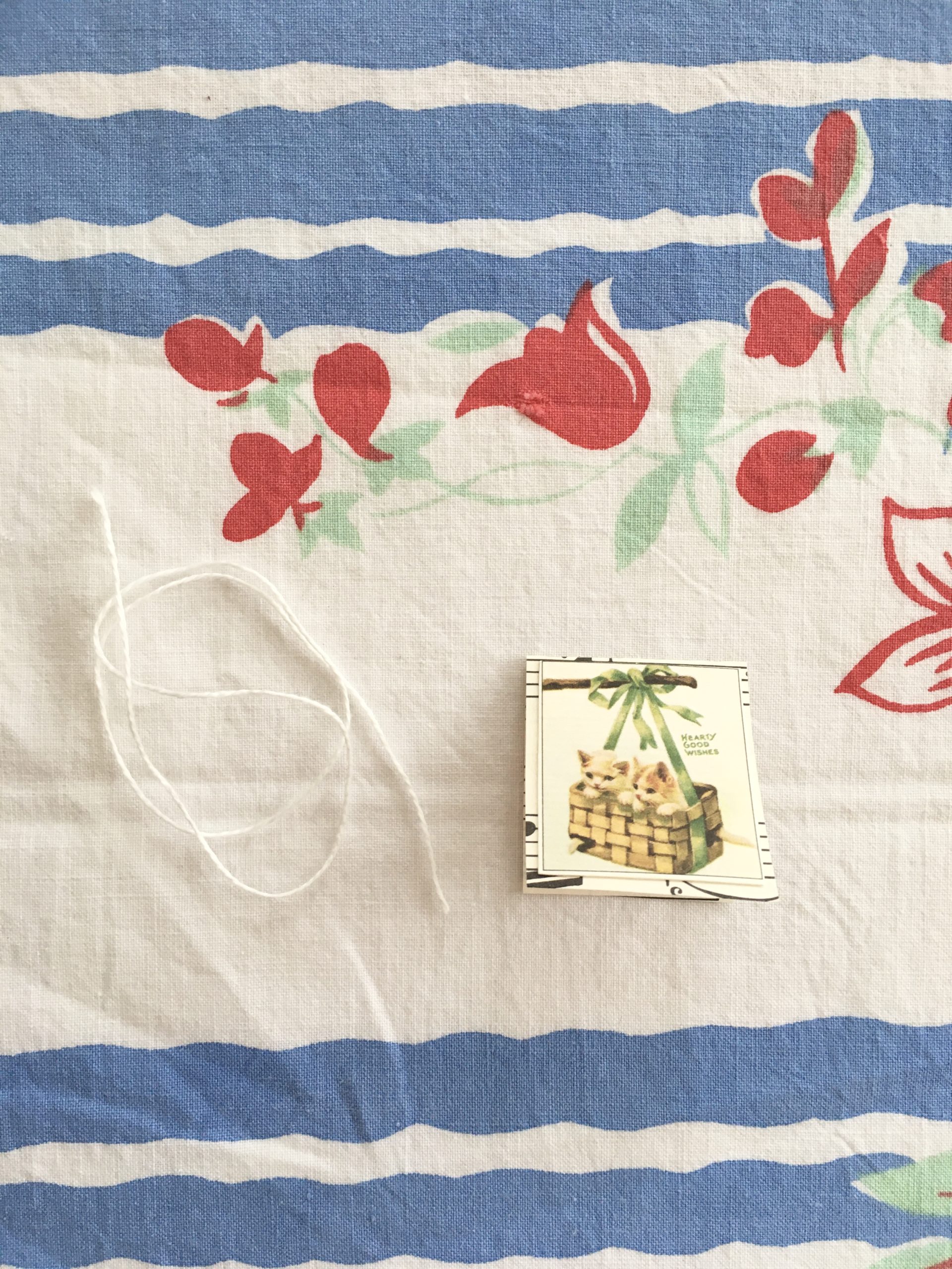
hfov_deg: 48.2
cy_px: 634
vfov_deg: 61.7
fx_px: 1063
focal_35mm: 29
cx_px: 476
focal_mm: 4.15
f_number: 2.2
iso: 32
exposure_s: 1/30
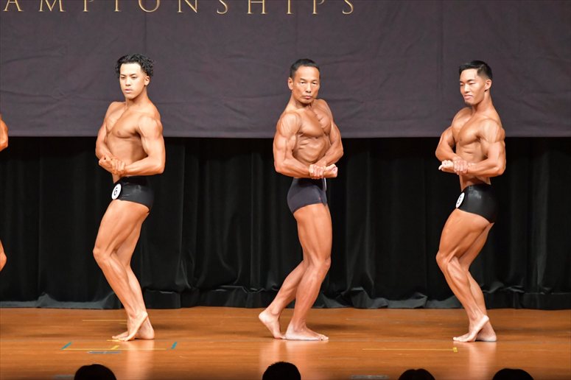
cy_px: 190
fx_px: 4043
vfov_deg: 5.4
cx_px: 286
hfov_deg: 8.1
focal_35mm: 255
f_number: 5.6
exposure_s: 1/400
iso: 8000
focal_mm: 170
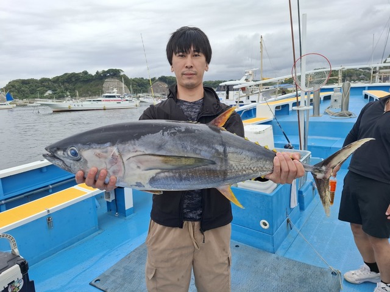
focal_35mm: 23
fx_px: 259
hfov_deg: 73.9
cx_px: 195
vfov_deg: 58.9
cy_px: 146
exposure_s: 1/757
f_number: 1.8
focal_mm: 5.54
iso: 50
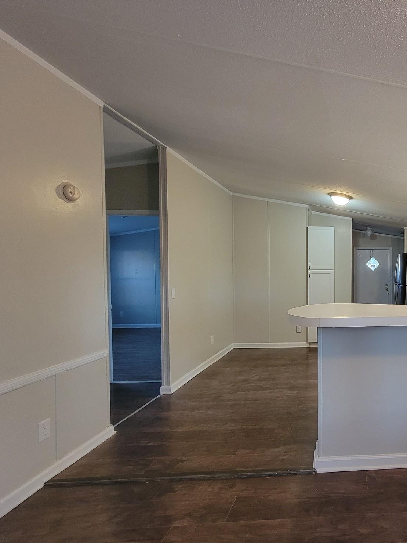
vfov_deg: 87.7
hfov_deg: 60.8
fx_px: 282
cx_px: 365
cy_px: 280
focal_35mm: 18
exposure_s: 1/60
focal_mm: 2.2
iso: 320
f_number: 2.2
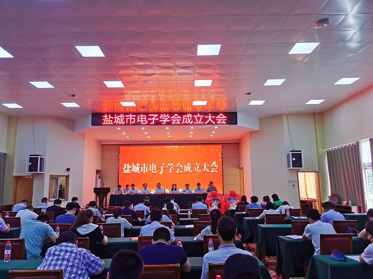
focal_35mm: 27
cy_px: 140
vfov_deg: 51.3
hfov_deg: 65.4
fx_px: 291
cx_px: 186
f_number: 1.6
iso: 50
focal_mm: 5.56
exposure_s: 1/115
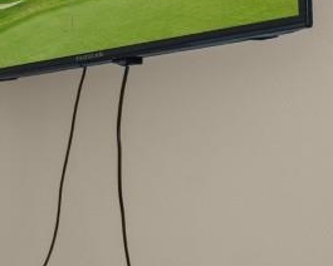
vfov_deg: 17.9
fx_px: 848
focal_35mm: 86
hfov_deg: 17.1
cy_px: 122
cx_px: -309
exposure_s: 1/5
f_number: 4.5
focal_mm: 10
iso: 100
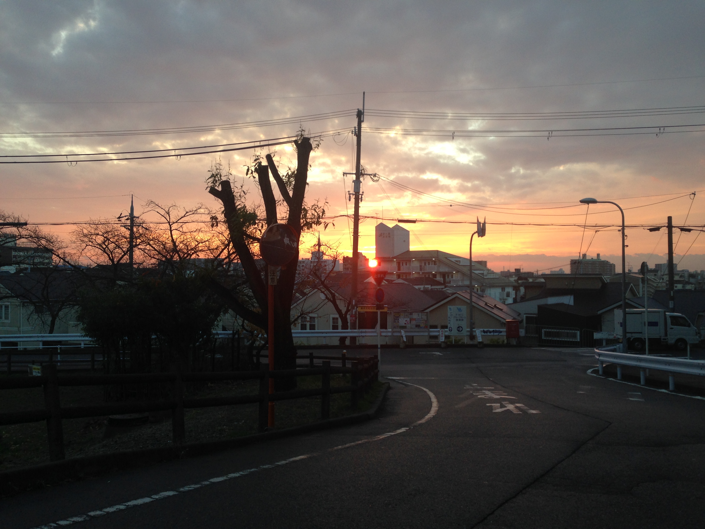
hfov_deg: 55.4
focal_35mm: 33
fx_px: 672
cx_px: 352
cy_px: 264
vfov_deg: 42.9
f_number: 2.4
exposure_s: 1/120
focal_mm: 4.12
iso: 50
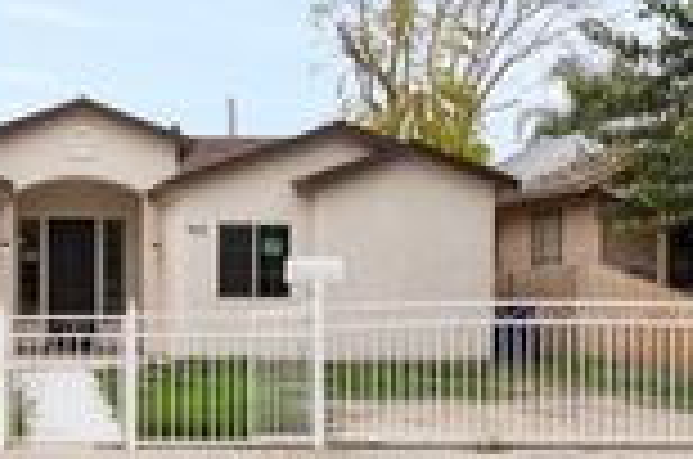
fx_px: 999
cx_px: 54
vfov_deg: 25.7
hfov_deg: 35.7
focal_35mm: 52
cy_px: 308
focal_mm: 16
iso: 1600
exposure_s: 1/200
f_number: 9
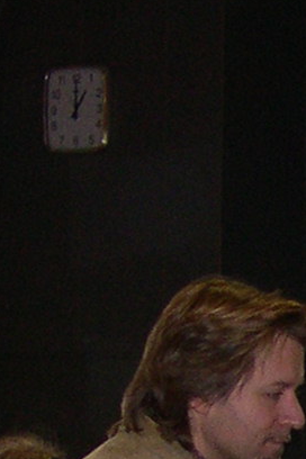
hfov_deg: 5.9
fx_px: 2805
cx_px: 842
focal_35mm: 220
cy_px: 682
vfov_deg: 9.1
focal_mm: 8
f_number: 2.8
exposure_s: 1/60
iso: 207
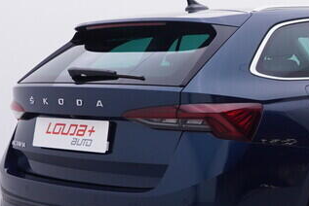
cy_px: 122
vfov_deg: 18.8
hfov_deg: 26.0
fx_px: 624
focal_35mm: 73
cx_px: 329
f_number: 5
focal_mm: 15
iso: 200
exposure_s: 1/80
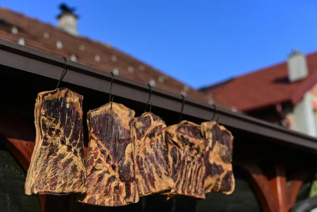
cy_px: 106
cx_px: 158
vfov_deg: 27.0
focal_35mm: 50
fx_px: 440
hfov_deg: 39.6
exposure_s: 1/2500
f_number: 2.5
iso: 100
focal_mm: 50
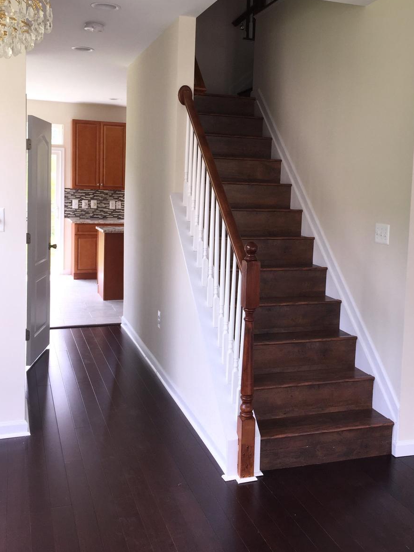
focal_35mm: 38
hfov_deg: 37.6
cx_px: 247
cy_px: 252
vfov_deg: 48.9
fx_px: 606
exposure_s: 1/127
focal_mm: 4.15
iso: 32
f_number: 2.2
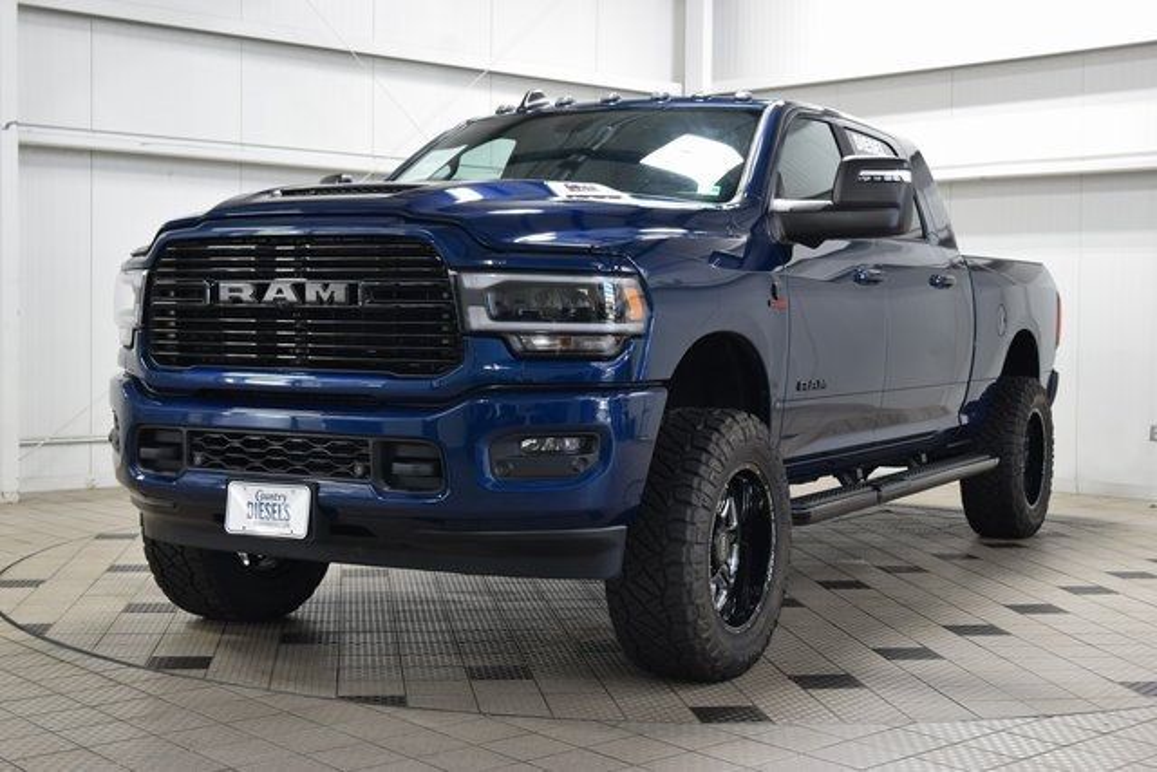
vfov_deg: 26.5
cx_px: 578
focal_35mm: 51
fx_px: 1639
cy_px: 386
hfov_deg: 38.9
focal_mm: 34
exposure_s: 1/15
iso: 720
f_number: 6.3
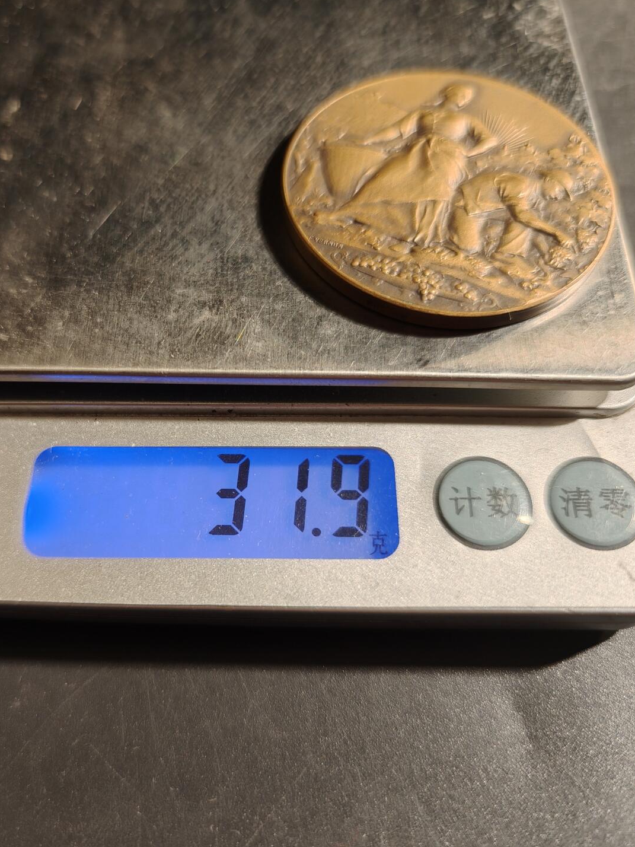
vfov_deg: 61.6
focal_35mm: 29
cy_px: 435
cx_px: 237
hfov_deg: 47.8
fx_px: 709
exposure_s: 1/100
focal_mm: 6.06
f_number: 1.6
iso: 125
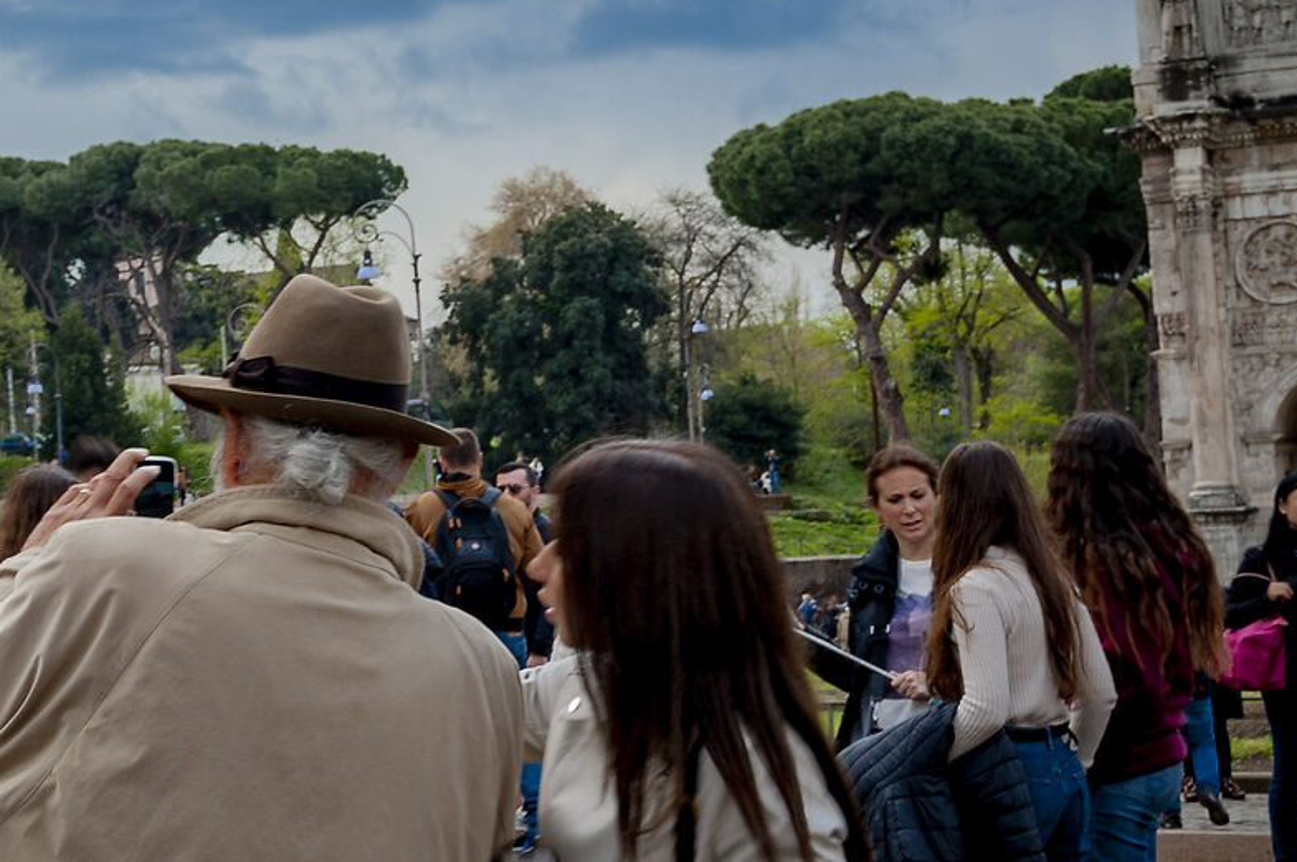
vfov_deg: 12.8
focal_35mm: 107
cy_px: 397
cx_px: -344
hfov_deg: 18.0
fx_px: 3852
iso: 200
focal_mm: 35
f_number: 10
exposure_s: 1/30
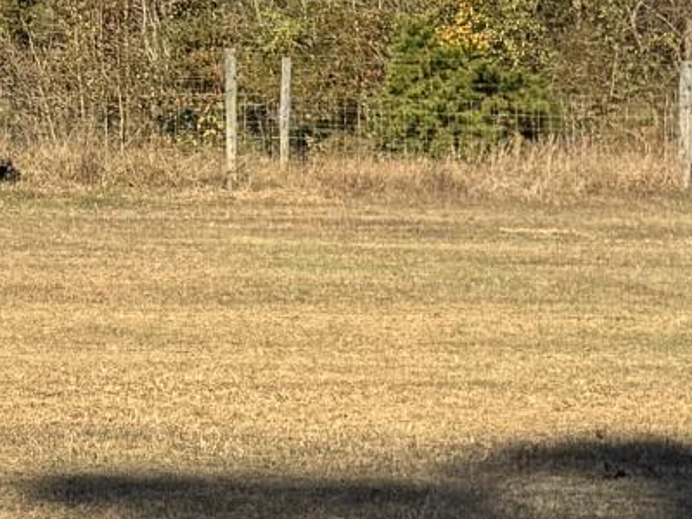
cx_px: -578
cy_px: 208
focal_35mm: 180
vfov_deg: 8.2
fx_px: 3598
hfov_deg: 10.3
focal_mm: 6.76
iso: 80
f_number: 1.78
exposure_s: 1/3802
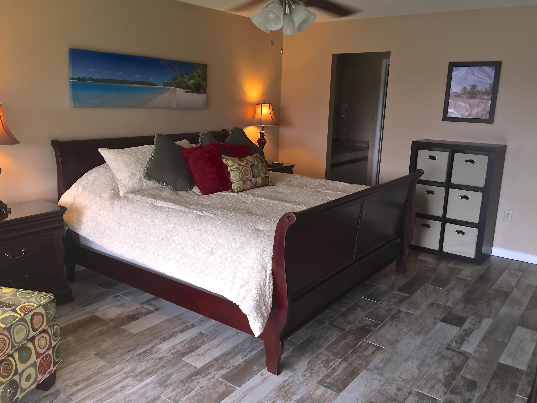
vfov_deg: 48.2
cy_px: 202
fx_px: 450
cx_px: 268
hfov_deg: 61.7
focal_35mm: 29
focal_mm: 4.15
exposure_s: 1/35
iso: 32
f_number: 2.2
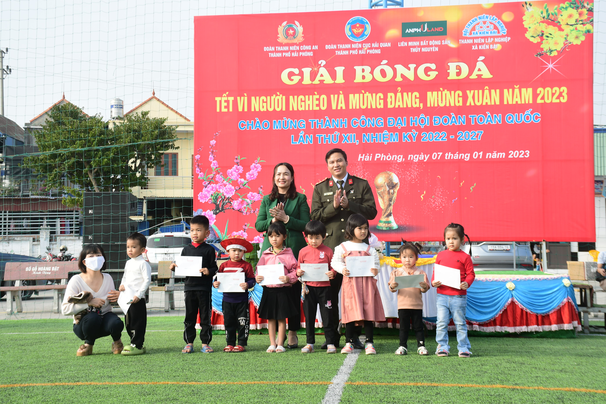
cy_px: 202
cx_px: 303
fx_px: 1010
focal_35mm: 60
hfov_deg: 33.4
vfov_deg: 22.6
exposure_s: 1/200
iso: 160
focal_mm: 40
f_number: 9
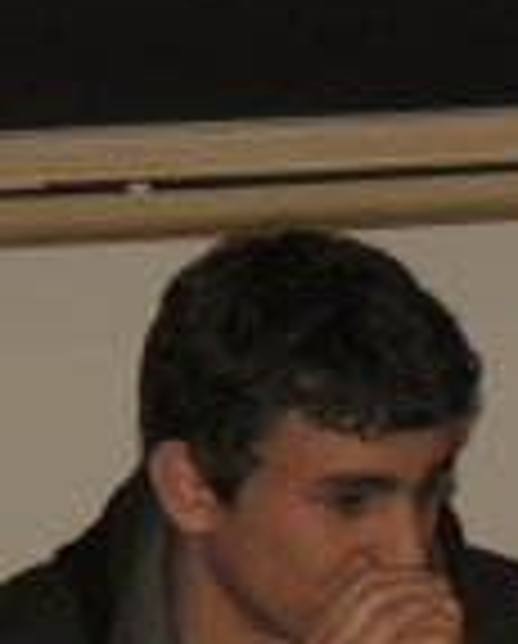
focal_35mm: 444
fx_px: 8482
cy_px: 405
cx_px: 878
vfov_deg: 4.3
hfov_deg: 3.5
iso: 100
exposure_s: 1/60
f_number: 5.3
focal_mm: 82
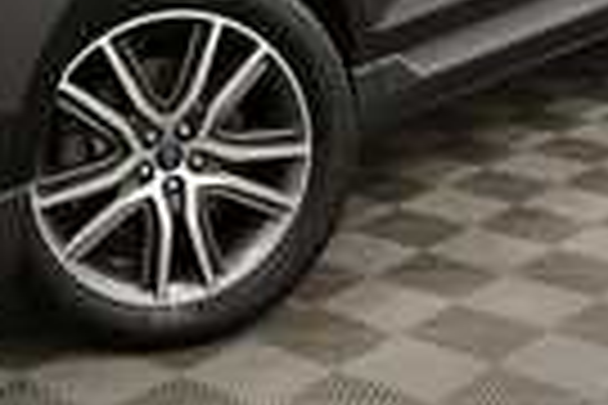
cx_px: 149
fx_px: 1503
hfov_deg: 22.6
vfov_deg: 14.9
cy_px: -61
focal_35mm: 89
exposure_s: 1/125
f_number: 5.6
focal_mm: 20
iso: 1250
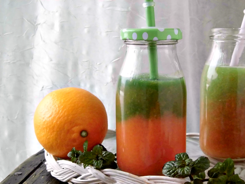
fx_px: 333
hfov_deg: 40.4
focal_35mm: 47
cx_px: 122
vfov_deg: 30.9
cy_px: 92
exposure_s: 1/25
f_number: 3.4
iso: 400
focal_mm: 8.3
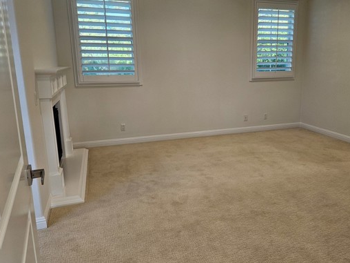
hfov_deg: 61.1
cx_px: 210
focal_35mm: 29
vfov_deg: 48.2
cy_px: 121
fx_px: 293
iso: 100
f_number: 1.8
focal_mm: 5.4
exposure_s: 1/120
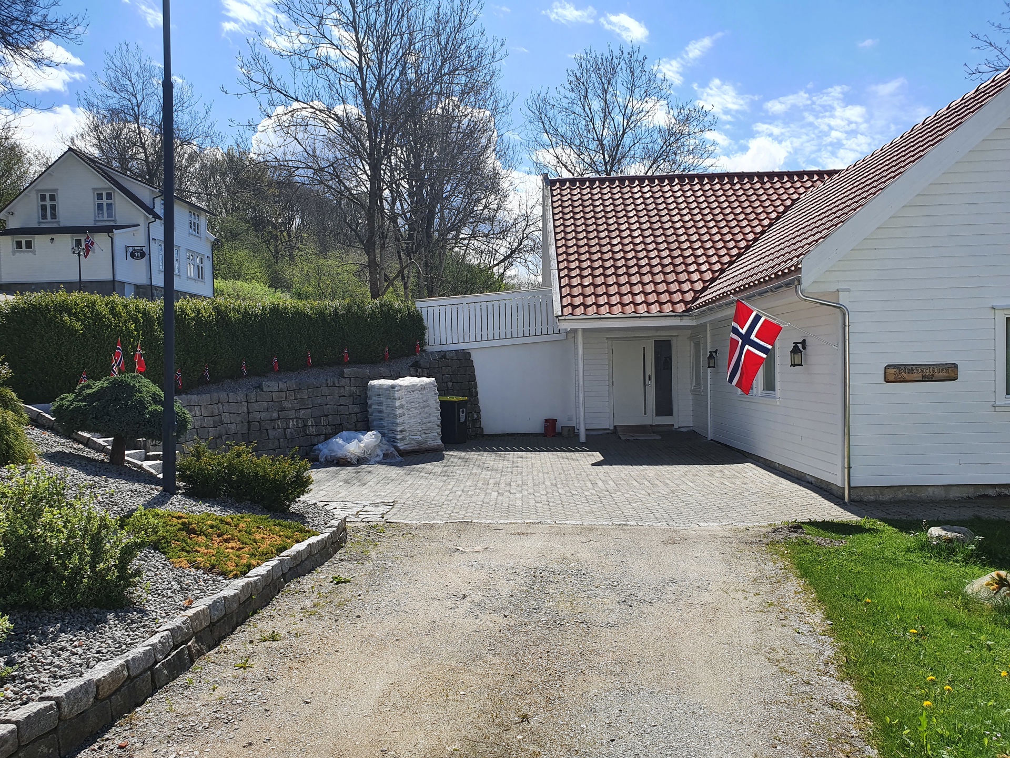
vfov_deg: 53.1
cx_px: 505
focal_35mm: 26
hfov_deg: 67.3
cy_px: 379
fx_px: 759
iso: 50
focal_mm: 4.32
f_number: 2.4
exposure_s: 1/1708
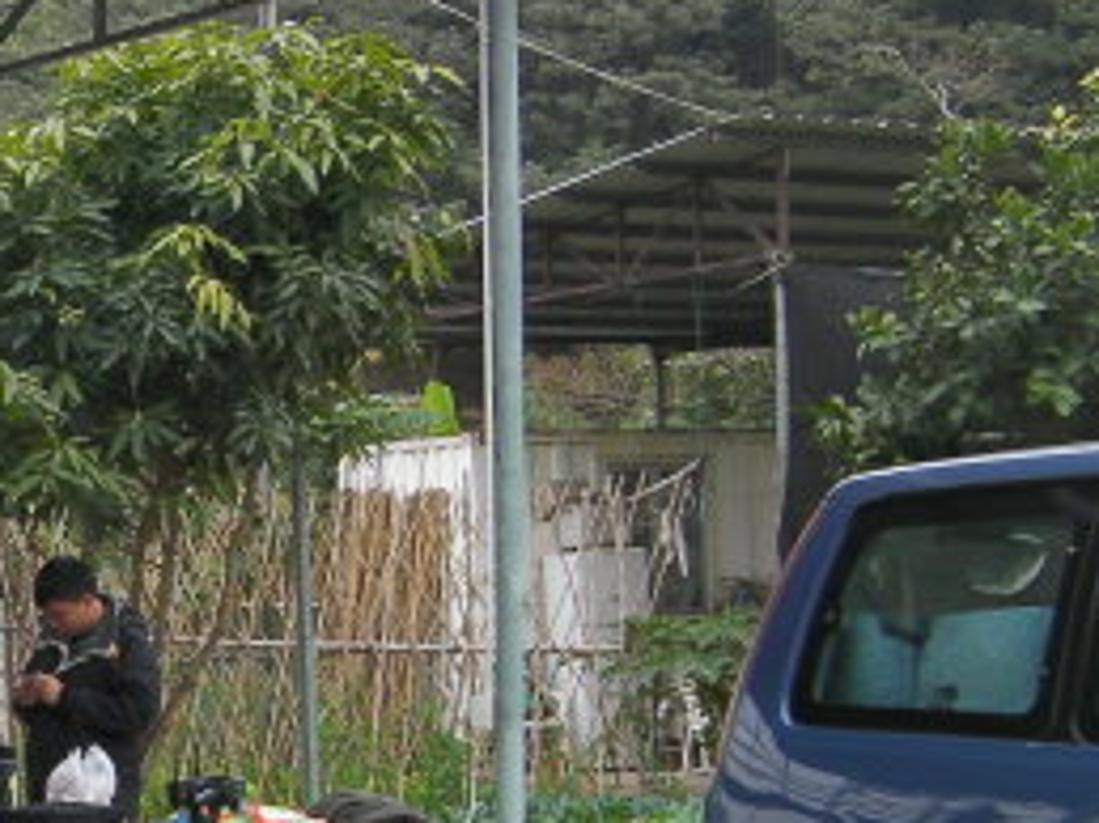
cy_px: 590
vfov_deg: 15.7
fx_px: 2983
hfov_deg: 19.6
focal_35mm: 94
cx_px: -229
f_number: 3.5
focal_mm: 6.8
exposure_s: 1/72.6
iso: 50
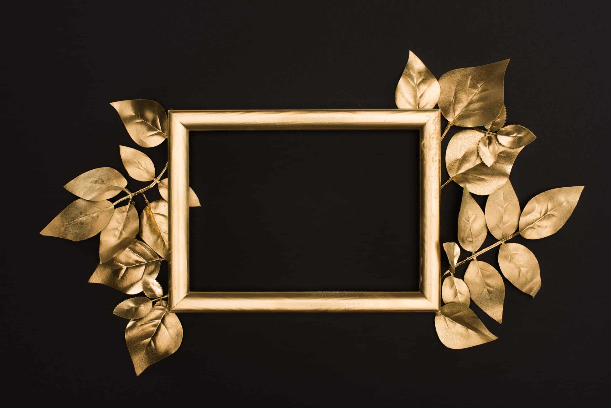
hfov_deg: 39.6
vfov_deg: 27.0
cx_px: 306
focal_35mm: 50
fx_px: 849
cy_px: 204
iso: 125
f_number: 11
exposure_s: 1/160
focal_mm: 50
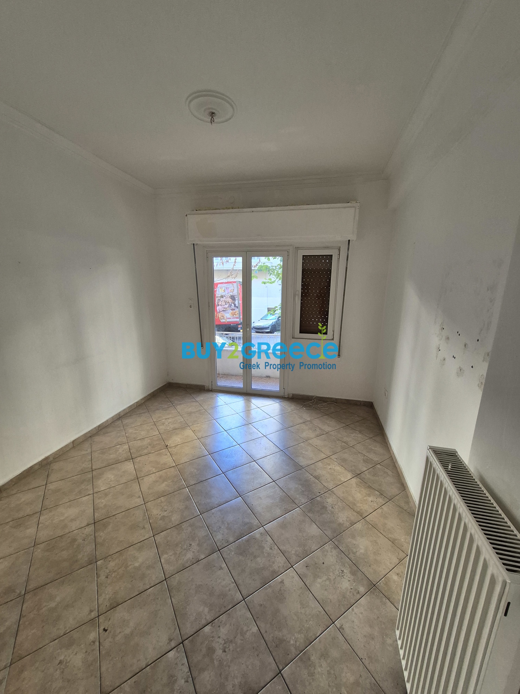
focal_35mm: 13
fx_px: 260
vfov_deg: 106.2
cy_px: 347
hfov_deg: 89.9
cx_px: 260
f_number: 2.2
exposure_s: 1/50
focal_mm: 1.74
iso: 125
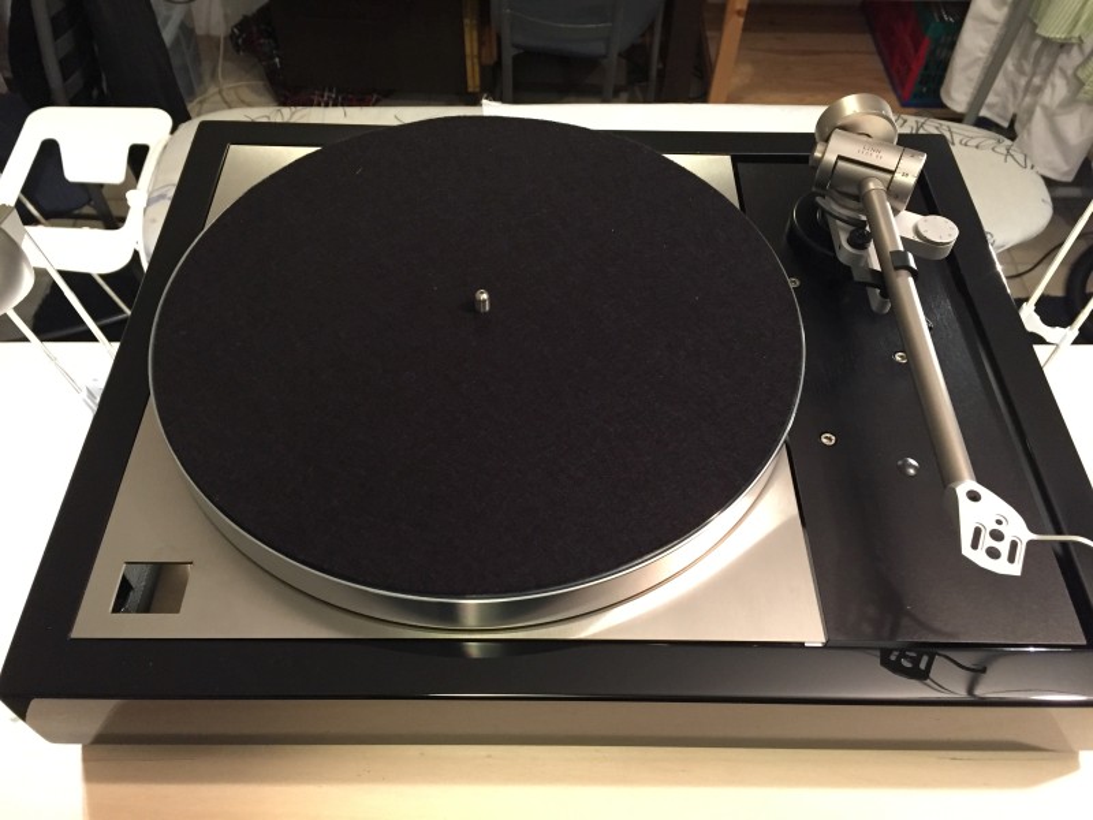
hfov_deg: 61.7
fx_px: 916
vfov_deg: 48.2
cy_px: 410
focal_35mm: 29
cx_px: 546
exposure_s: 1/17
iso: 250
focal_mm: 4.15
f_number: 2.2
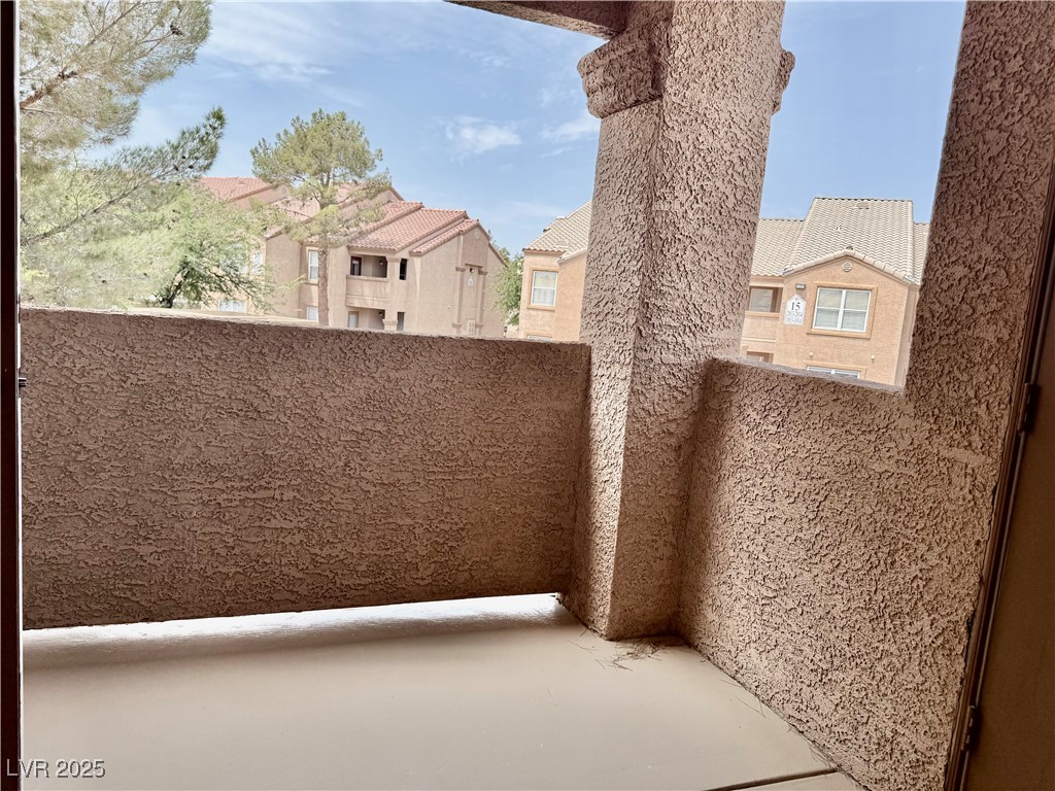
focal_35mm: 24
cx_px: 528
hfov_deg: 71.6
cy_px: 396
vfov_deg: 56.8
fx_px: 731
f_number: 1.78
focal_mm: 6.76
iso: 80
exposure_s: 1/1901
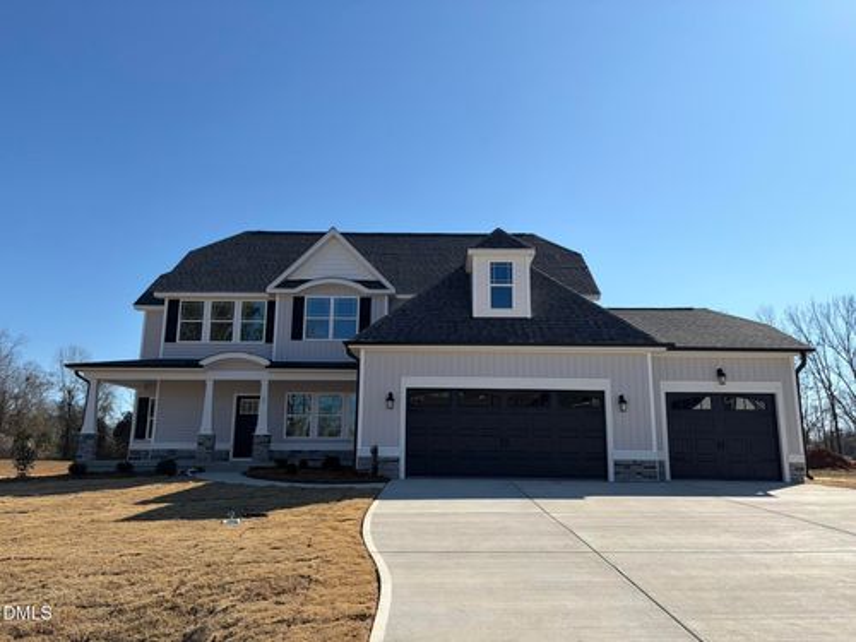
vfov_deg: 53.1
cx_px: 428
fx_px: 643
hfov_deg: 67.3
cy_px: 321
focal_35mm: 26
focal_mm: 5.96
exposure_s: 1/4950
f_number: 1.6
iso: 64
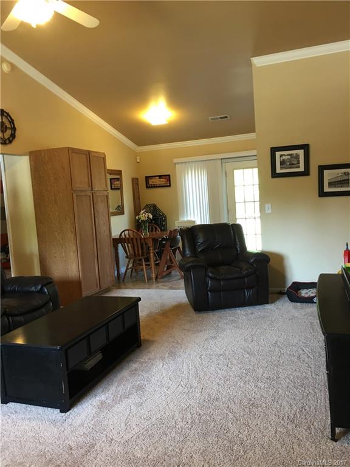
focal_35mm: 29
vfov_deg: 61.7
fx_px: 391
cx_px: 175
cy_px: 234
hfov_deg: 48.2
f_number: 2.2
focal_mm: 4.15
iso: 50
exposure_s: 1/15
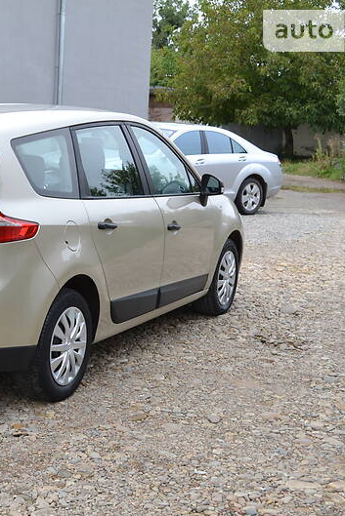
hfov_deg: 20.2
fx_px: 945
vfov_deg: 30.6
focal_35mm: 66
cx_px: 27
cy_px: 258
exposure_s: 1/100
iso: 400
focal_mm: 29
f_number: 5
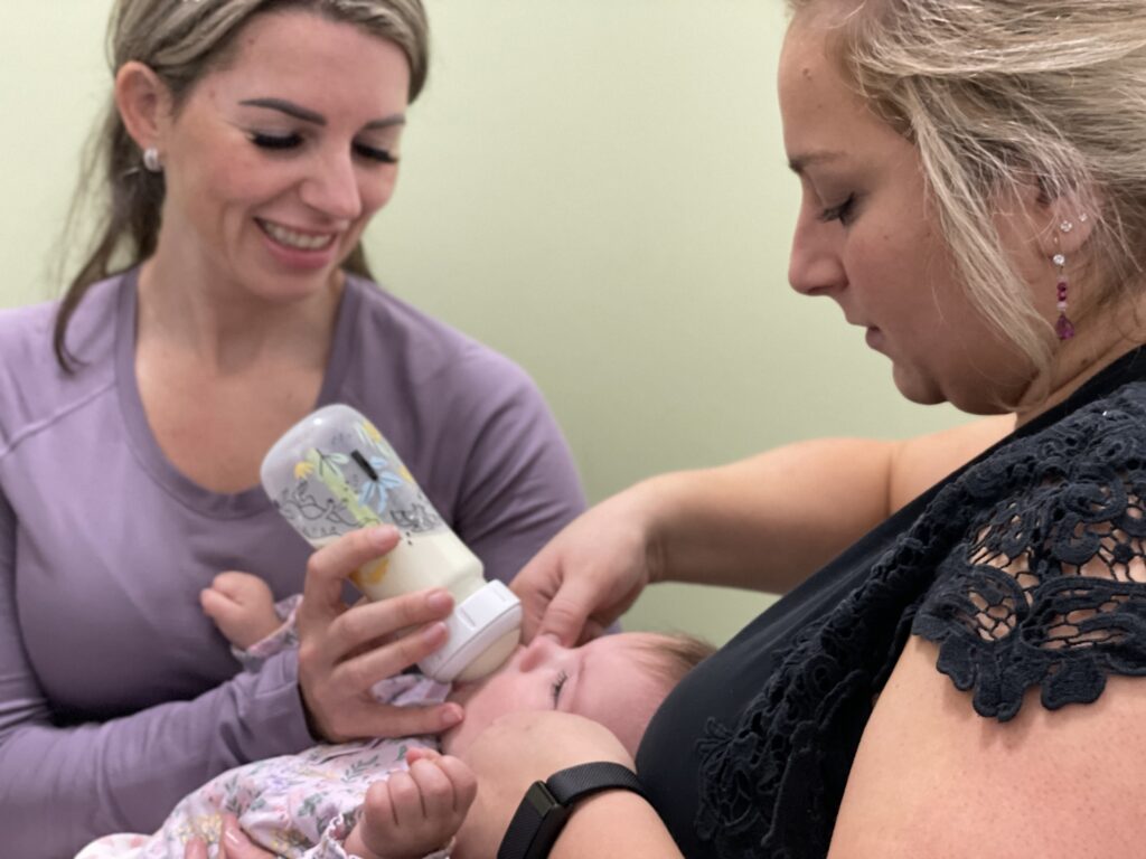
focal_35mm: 52
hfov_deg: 36.8
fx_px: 1722
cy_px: 430
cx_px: 573
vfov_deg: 28.0
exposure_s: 1/30
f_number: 2
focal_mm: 6
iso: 400
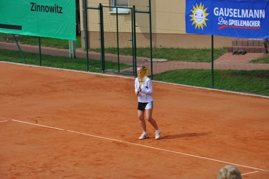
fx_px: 1177
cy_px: 90
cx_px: 134
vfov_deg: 8.7
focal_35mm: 158
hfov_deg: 13.0
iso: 200
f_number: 10
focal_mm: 105
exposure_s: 1/400
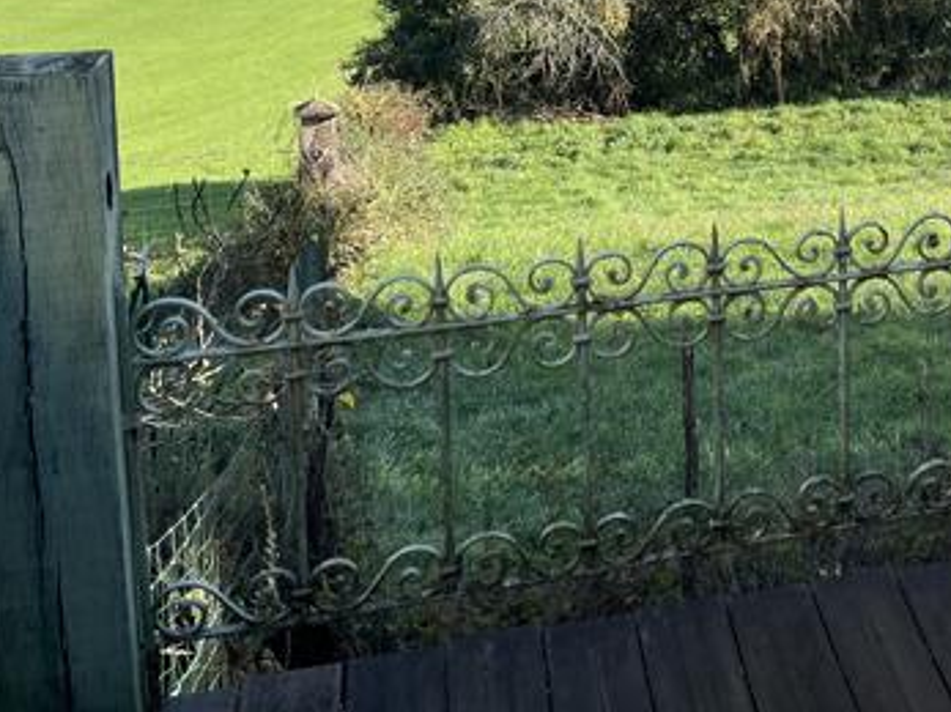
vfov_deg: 22.9
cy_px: -85
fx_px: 1648
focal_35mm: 60
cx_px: 948
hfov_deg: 30.0
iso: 50
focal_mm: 5.1
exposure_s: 1/1776
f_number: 1.6
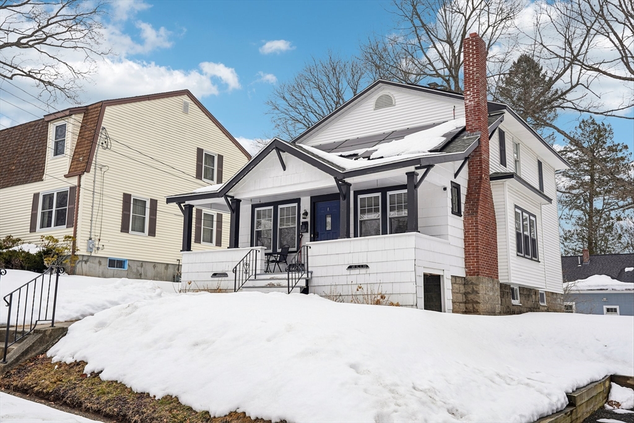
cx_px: 317
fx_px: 616
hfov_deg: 54.4
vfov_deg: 37.9
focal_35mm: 35
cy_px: 212
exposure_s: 1/250
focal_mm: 35
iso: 100
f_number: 6.3
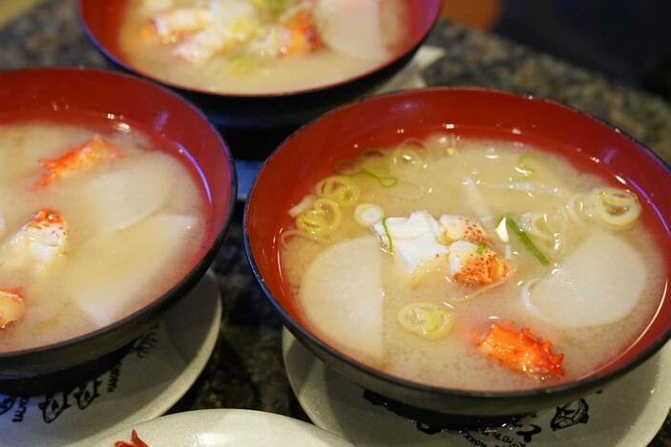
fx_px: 1342
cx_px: 276
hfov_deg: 28.0
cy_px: 189
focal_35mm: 72
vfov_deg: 18.9
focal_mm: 60
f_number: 4.5
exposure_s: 1/60
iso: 500
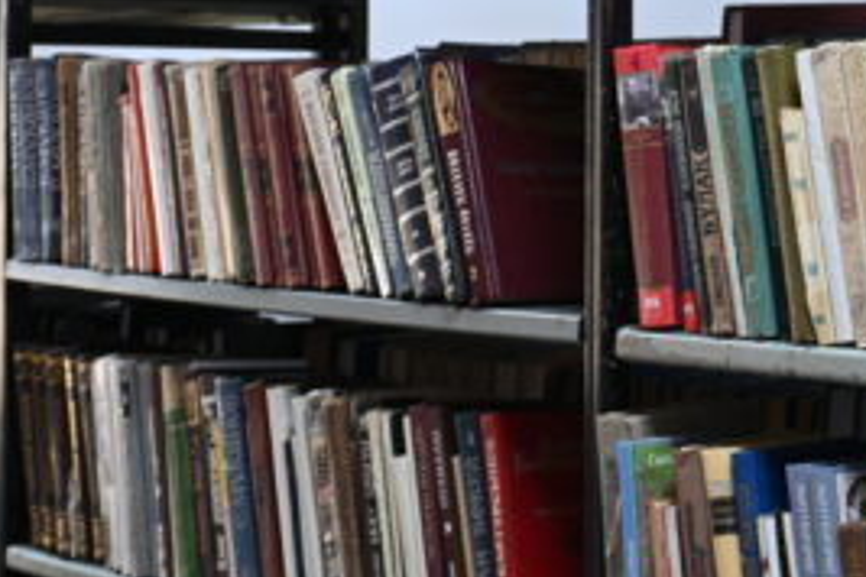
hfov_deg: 19.8
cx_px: 782
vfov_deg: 13.4
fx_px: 2429
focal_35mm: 101
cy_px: 45
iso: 3200
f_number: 7.1
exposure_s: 1/160
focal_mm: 36
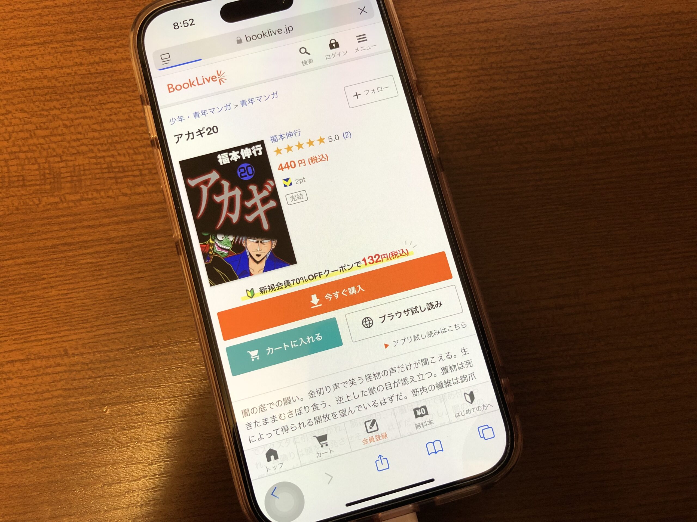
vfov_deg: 49.7
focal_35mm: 28
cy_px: 261
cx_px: 348
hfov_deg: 63.4
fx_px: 564
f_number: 1.8
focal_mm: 3.99
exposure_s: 1/17
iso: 64
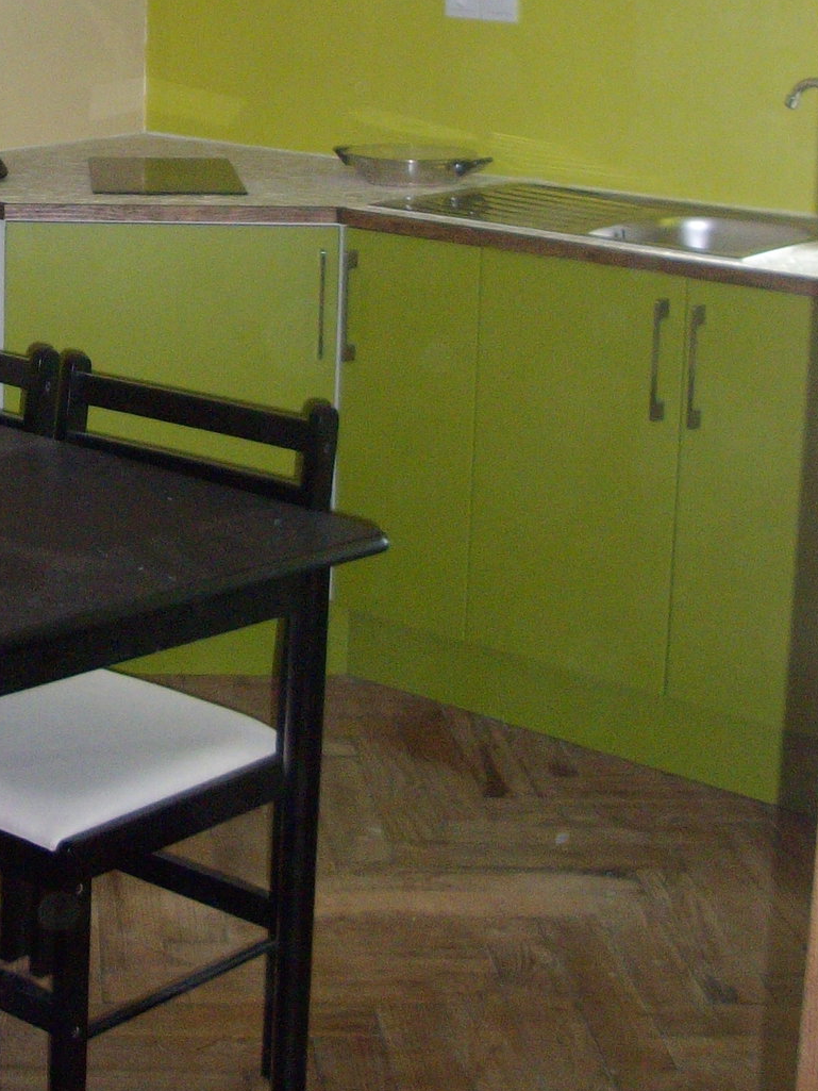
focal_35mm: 77
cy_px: 188
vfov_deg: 24.8
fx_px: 2426
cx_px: 41
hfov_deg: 18.7
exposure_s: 1/50
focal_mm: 6.2
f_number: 2.8
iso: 254
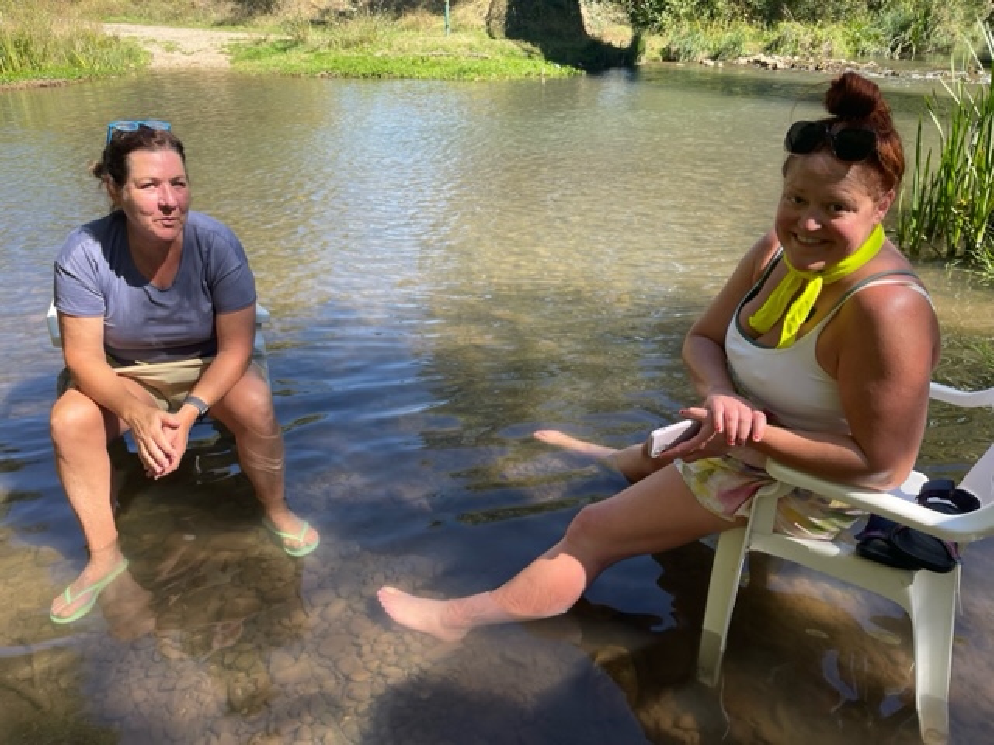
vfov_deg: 53.1
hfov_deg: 67.3
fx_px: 747
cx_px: 497
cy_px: 372
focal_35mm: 26
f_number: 1.6
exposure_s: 1/726
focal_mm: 5.1
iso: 32
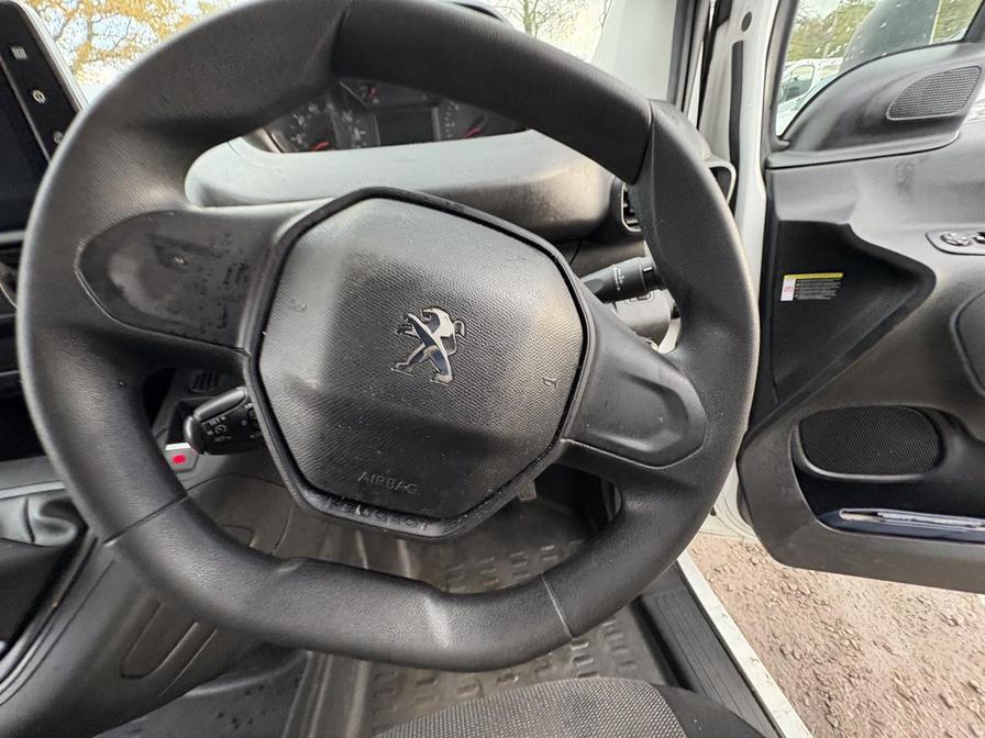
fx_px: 398
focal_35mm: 14
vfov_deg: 85.7
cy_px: 369
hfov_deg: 102.1
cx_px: 492
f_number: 2.2
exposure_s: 1/60
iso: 250
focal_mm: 2.22
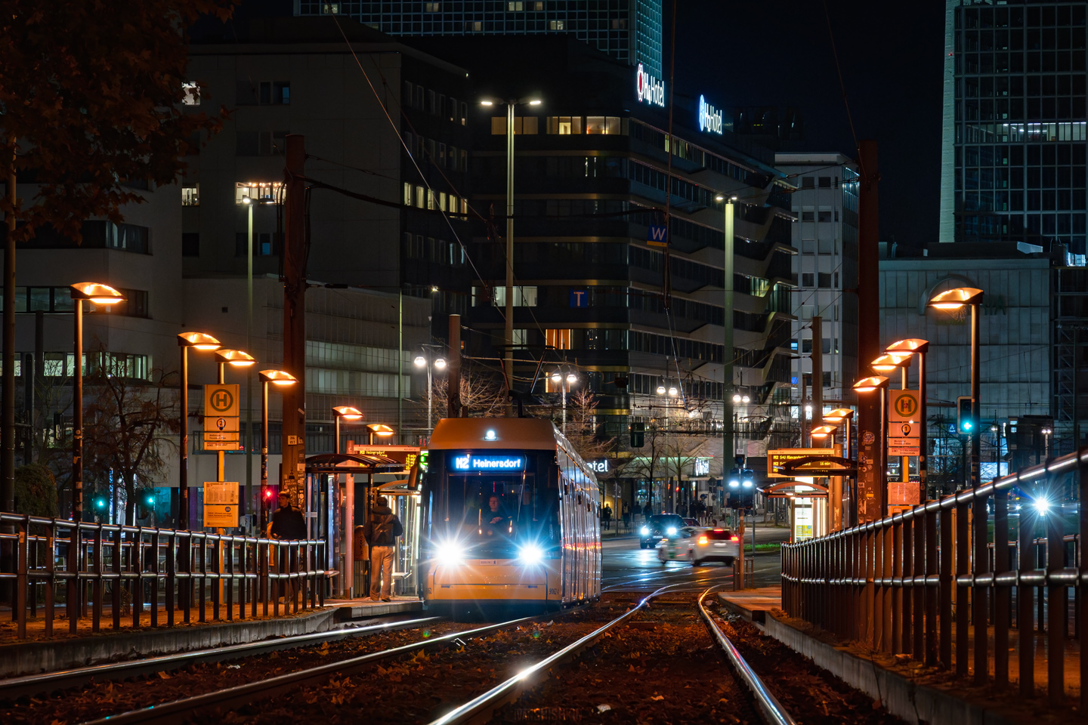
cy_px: 362
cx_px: 544
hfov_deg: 15.5
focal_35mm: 132
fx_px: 3989
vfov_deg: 10.4
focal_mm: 88
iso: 2500
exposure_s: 1/20
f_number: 7.1
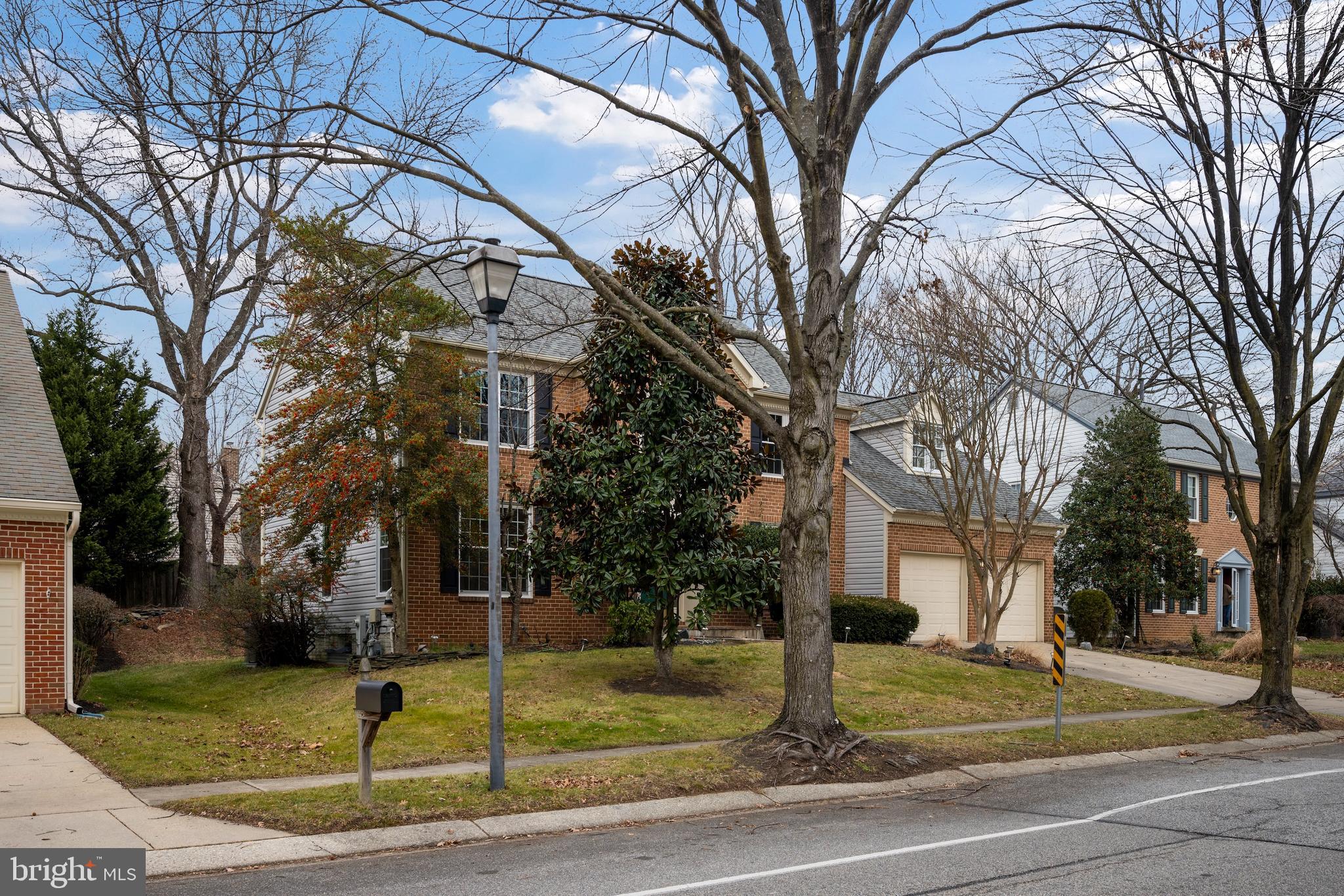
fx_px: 1120
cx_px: 672
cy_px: 448
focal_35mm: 30
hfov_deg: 61.9
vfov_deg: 43.6
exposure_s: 1/250
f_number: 8
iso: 250
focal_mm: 30
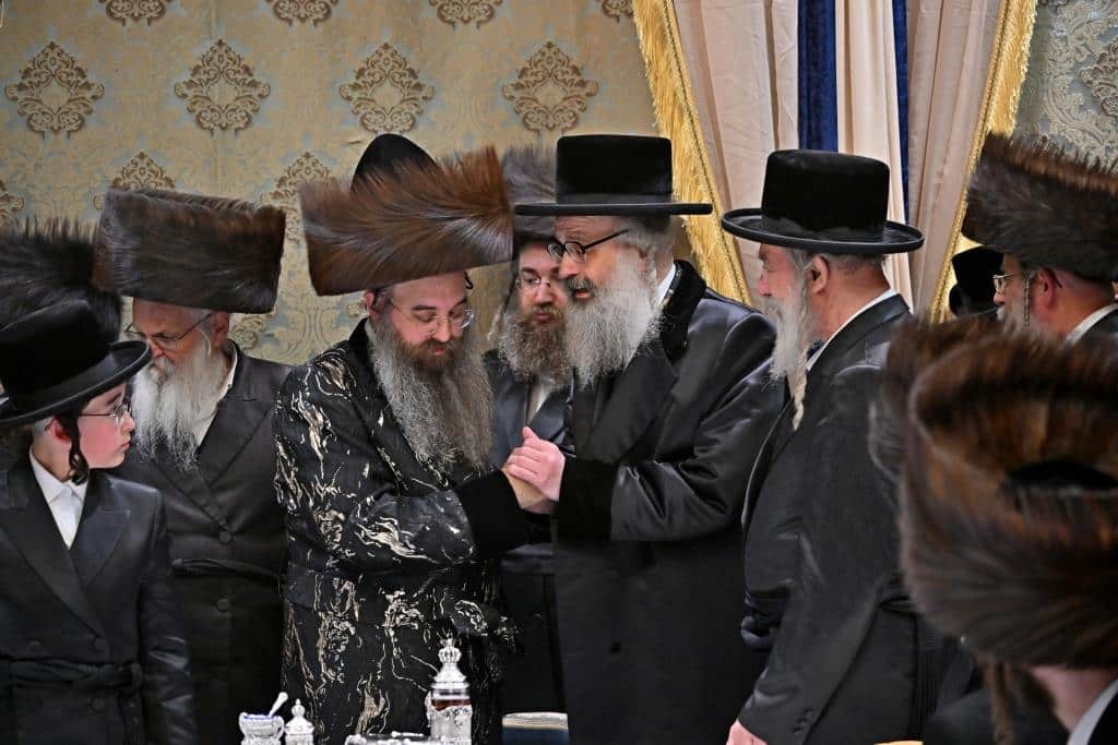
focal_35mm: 120
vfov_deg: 11.4
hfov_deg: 17.1
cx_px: 559
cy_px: 372
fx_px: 3727
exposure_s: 1/200
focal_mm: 120
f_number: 4
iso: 1250
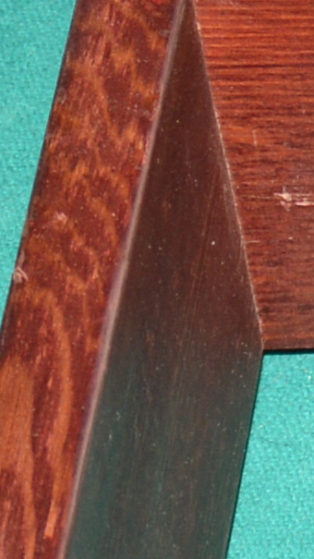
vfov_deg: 5.3
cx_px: 1532
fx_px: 6014
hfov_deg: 2.8
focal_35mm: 406
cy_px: -278
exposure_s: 1/160
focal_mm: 26
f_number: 5.6
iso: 100
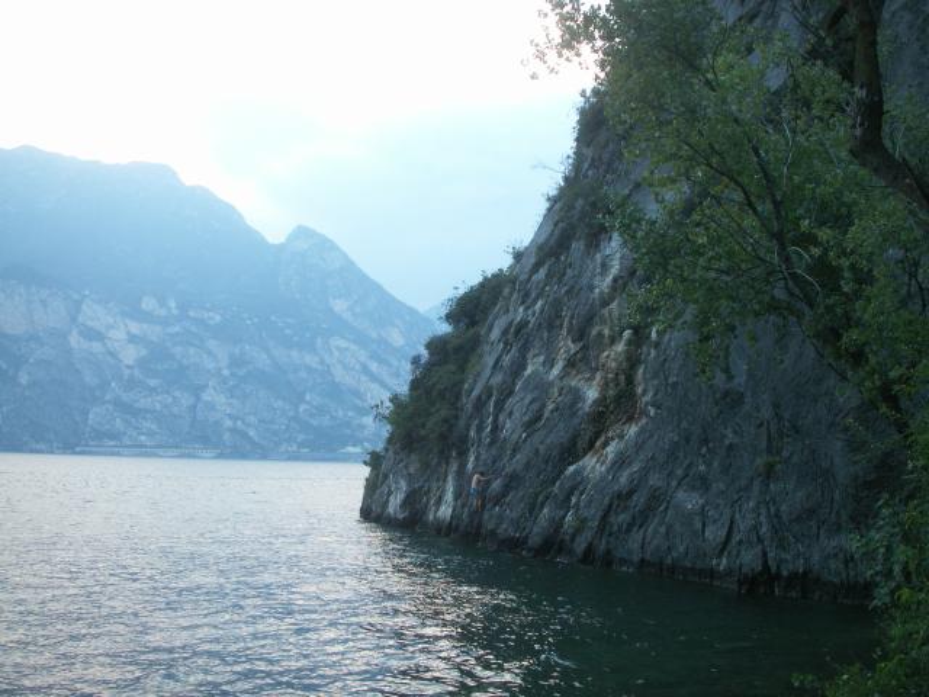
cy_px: 348
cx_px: 464
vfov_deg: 38.7
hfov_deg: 50.1
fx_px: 993
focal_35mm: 37
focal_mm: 7.7
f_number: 3.5
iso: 100
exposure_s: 1/40
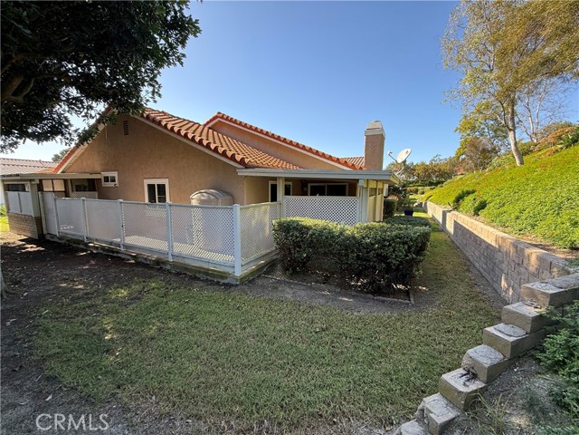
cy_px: 218
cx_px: 290
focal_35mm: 14
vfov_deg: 85.7
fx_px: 234
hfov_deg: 102.1
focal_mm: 2.22
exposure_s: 1/234
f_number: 2.2
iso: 50
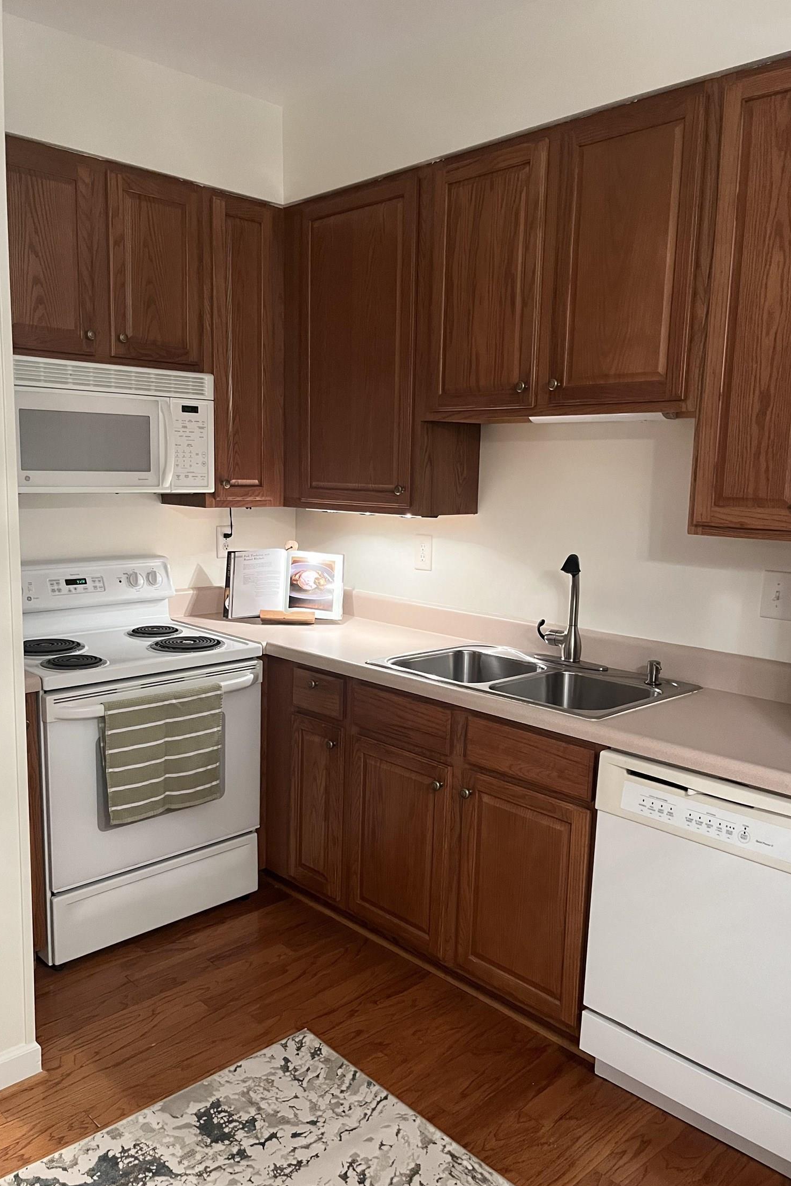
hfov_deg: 46.4
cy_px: 612
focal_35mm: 28
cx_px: 369
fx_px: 923
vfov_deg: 65.5
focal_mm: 5.1
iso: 400
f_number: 1.6
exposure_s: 1/60
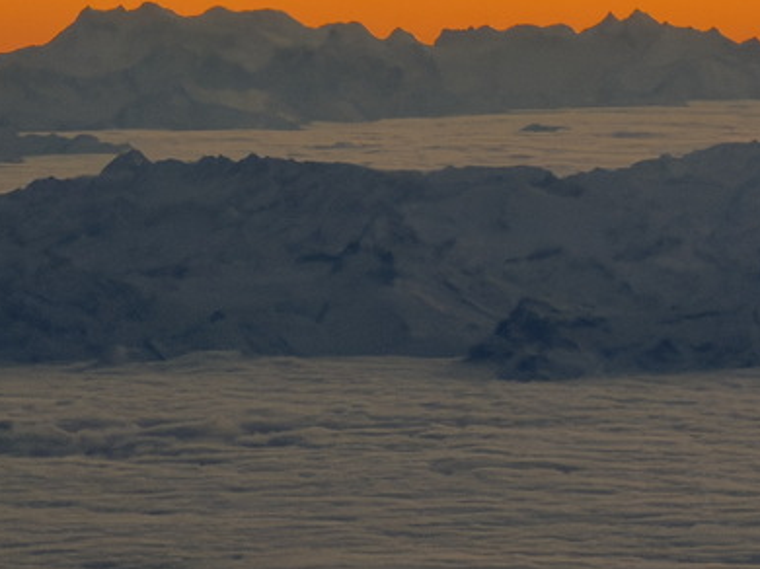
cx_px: 534
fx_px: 11344
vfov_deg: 2.9
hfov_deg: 3.8
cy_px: 92
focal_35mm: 517
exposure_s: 1/121
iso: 125
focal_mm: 16.89
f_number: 2.8
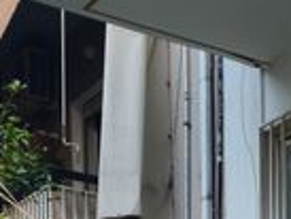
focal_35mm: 143
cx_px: 440
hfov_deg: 13.0
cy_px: 656
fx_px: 1203
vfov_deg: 8.6
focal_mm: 6.06
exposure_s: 1/200
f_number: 1.6
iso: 160
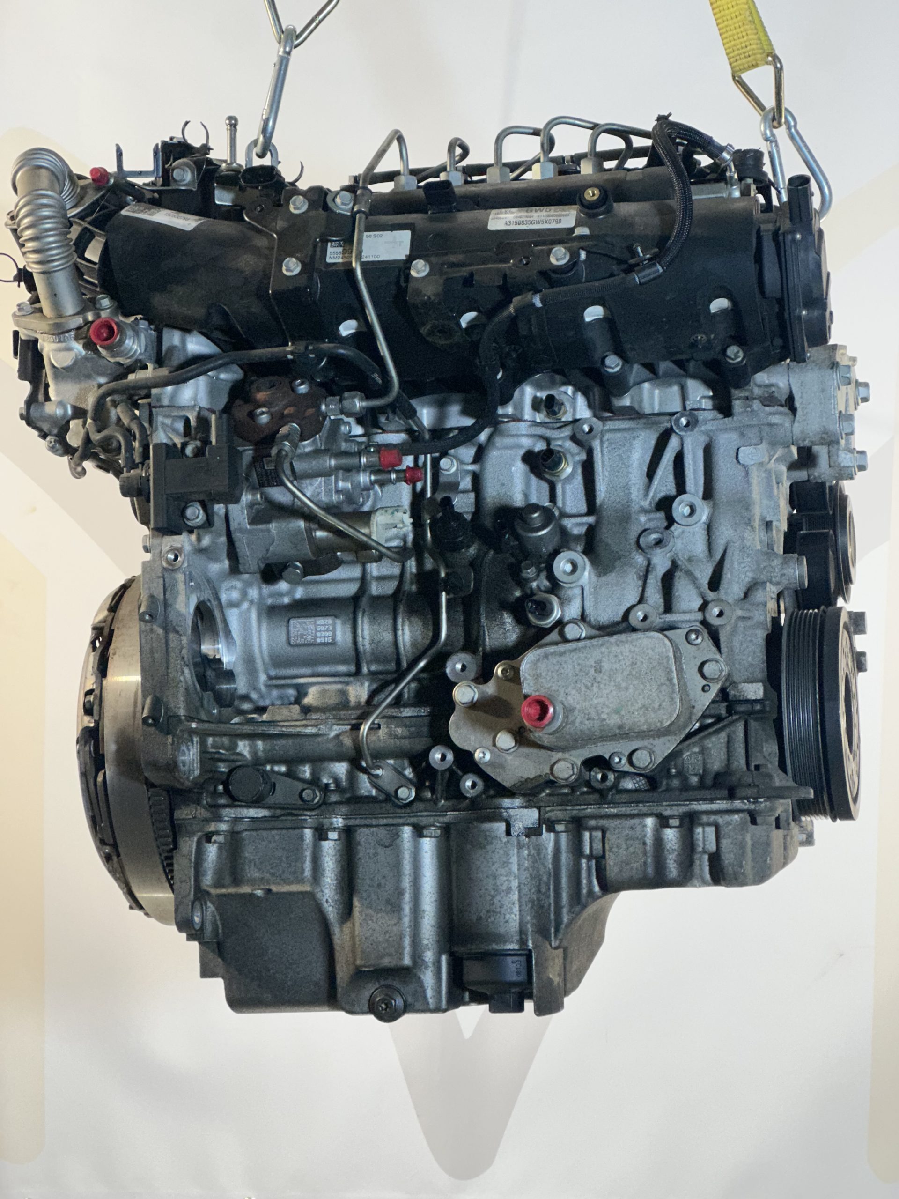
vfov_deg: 25.3
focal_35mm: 77
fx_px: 2666
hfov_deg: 19.1
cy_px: 600
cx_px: 450
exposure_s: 1/100
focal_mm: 9
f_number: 2.8
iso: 160
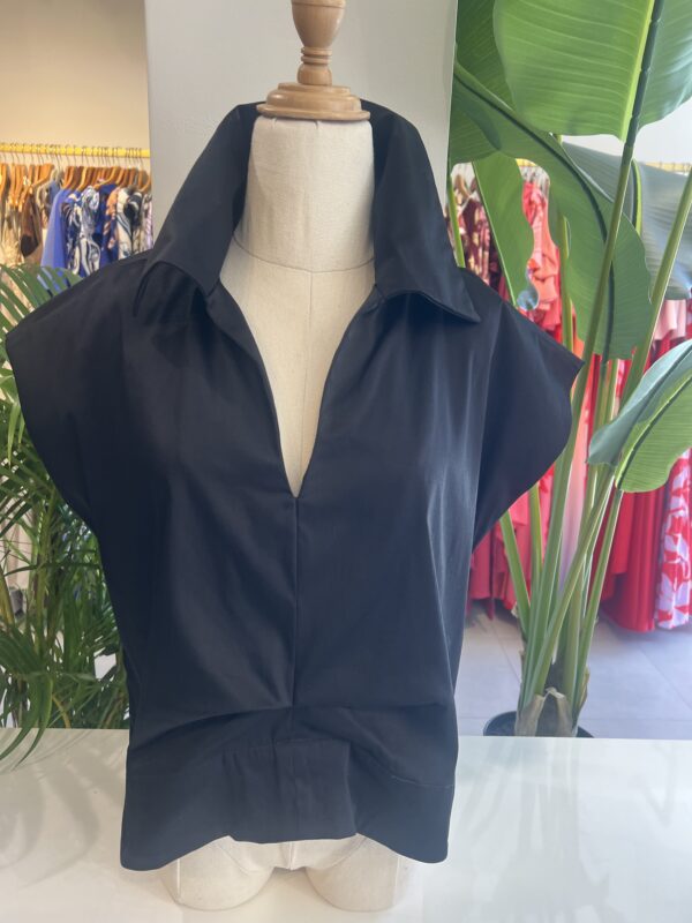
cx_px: 346
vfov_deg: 67.3
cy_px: 462
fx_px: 693
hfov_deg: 53.1
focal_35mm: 26
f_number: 1.5
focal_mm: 5.7
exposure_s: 1/120
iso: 125
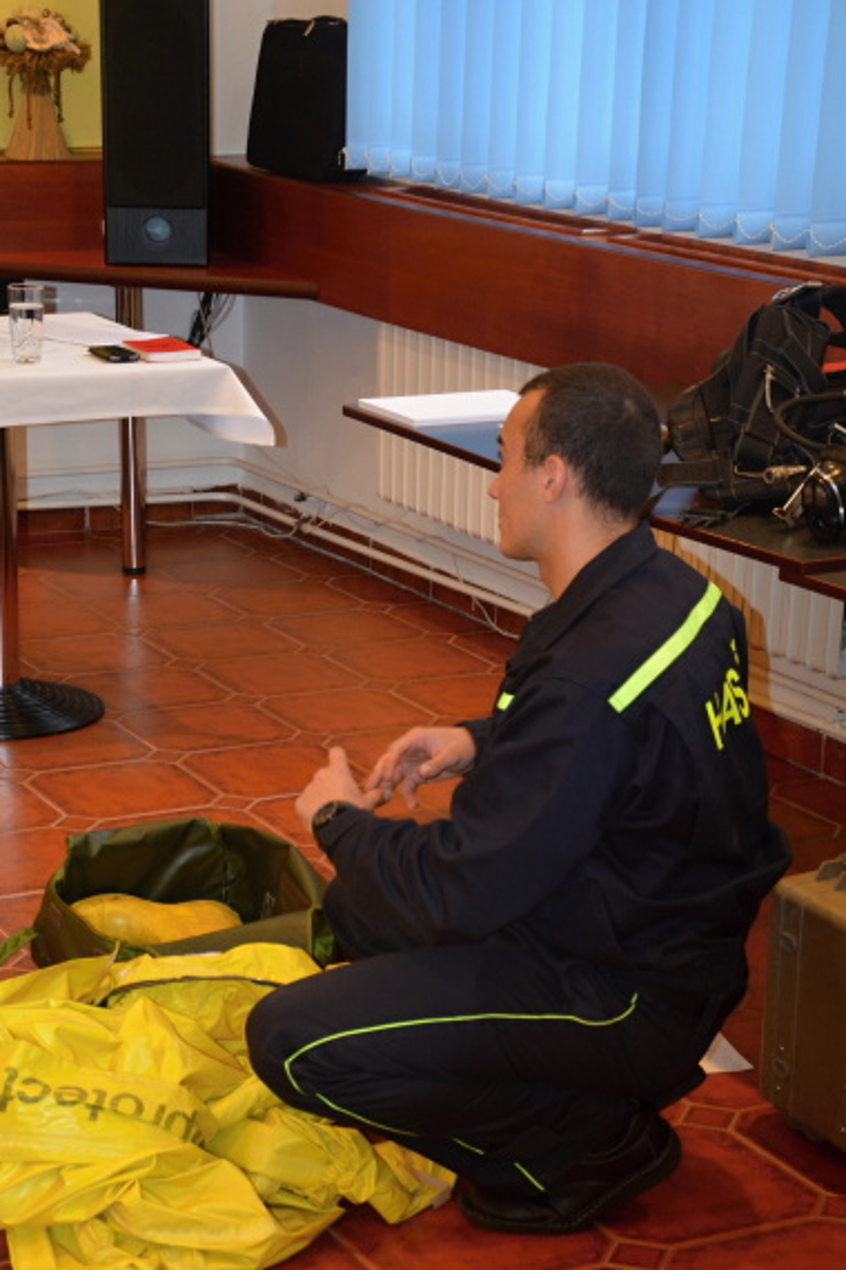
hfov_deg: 17.0
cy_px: 885
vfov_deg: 25.2
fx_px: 2820
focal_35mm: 80
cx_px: 326
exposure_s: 1/60
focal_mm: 38
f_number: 4.5
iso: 1100
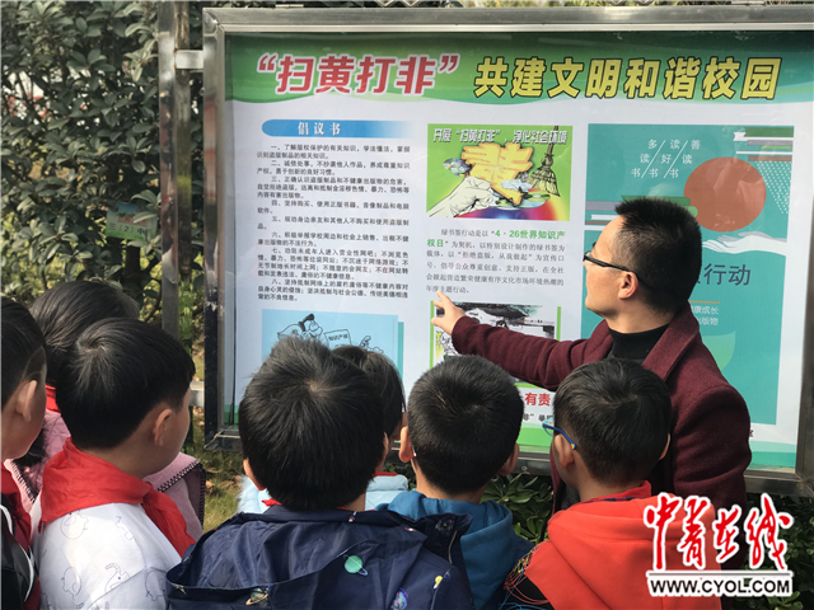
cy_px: 305
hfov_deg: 33.8
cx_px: 407
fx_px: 1340
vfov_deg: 25.7
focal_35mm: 57
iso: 20
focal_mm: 6.6
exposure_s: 1/332
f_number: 2.8
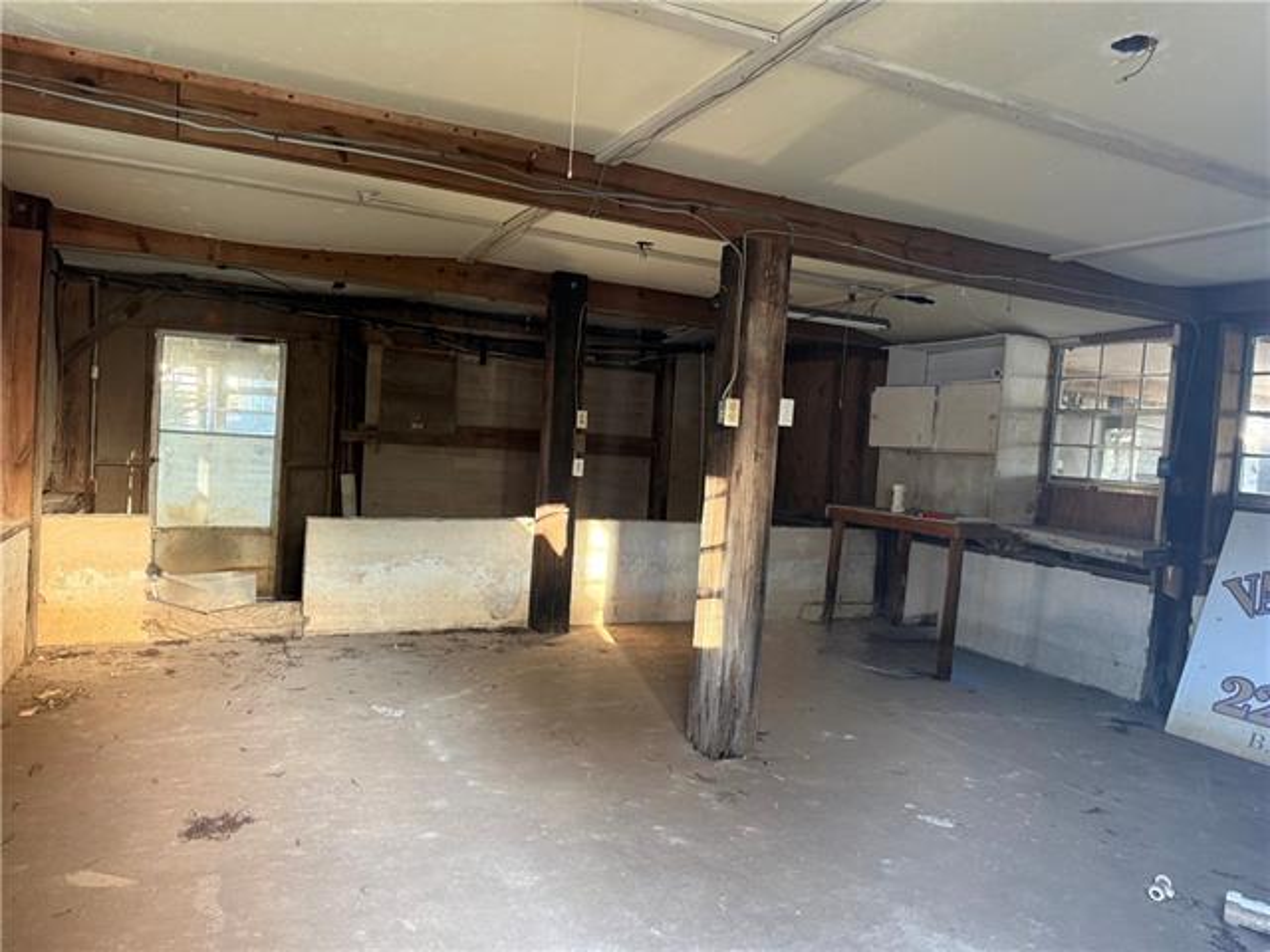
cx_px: 635
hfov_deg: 71.6
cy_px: 476
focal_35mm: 24
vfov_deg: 56.8
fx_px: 881
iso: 400
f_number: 1.78
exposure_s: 1/60
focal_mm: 6.76
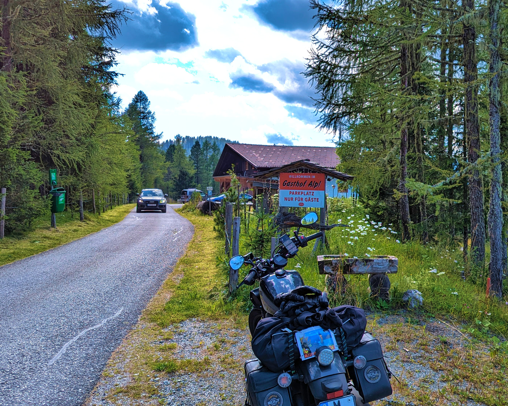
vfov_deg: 41.1
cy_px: 191
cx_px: 335
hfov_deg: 49.5
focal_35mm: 36
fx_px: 541
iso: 40
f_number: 1.85
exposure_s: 1/1742
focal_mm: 6.81
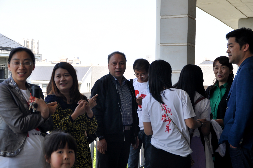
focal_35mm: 72
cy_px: 84
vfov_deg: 18.9
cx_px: 126
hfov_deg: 28.1
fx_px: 505
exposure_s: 1/200
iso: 200
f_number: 7.1
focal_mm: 48
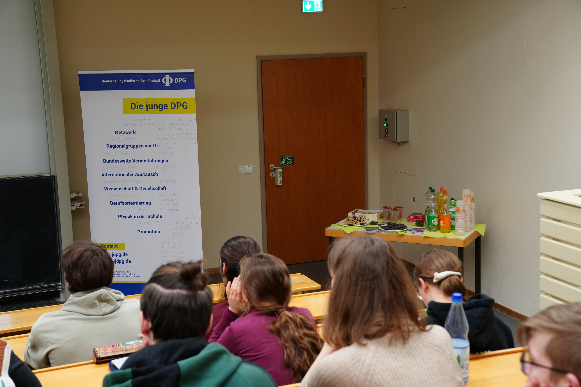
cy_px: 194
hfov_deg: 37.9
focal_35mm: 52
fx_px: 847
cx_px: 290
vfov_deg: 25.8
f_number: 4
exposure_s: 1/60
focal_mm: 35
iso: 800
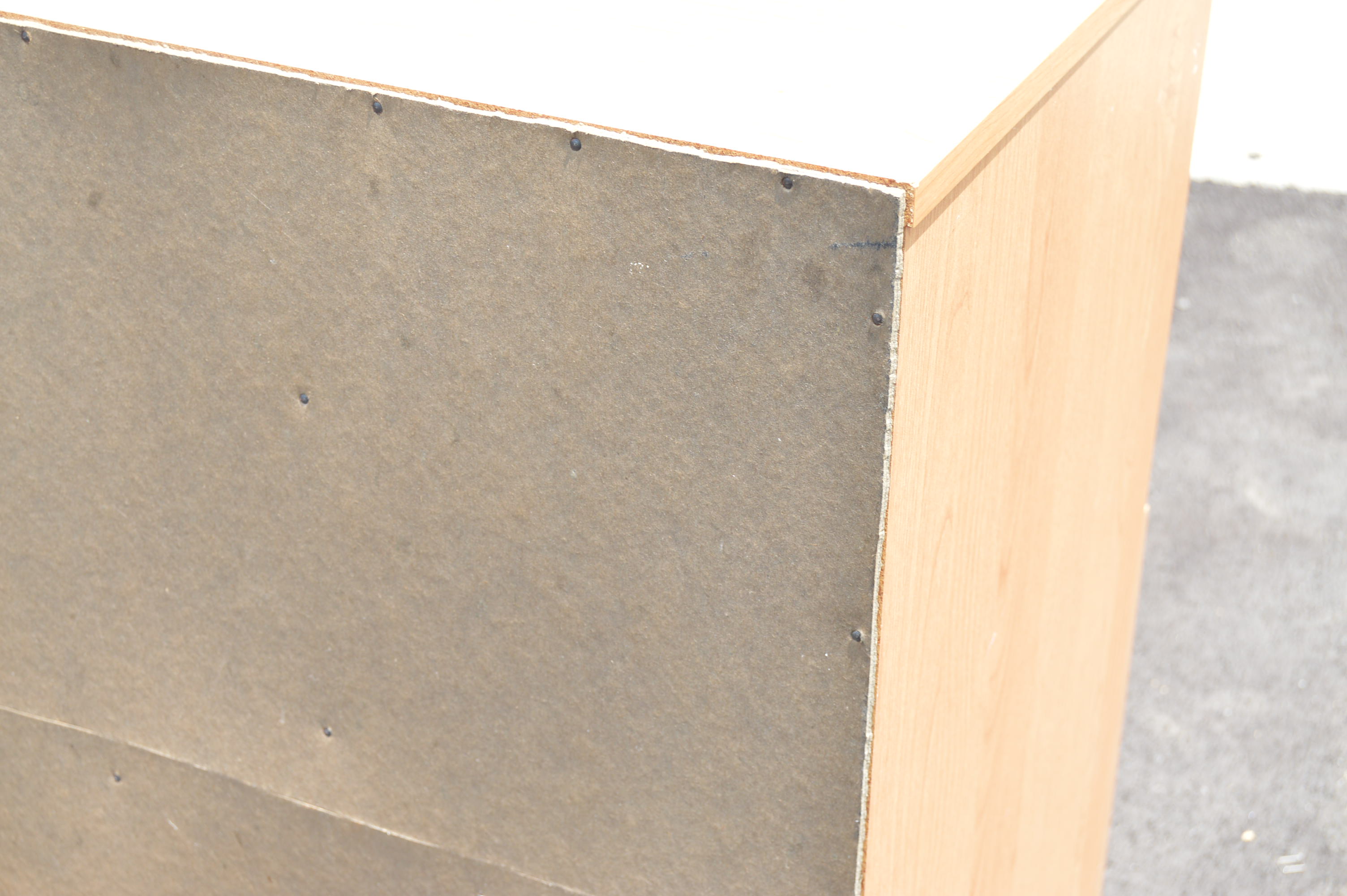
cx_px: 674
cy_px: 448
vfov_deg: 22.6
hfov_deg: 33.4
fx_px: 2243
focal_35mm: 60
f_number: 6.3
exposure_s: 1/160
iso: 200
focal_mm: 40
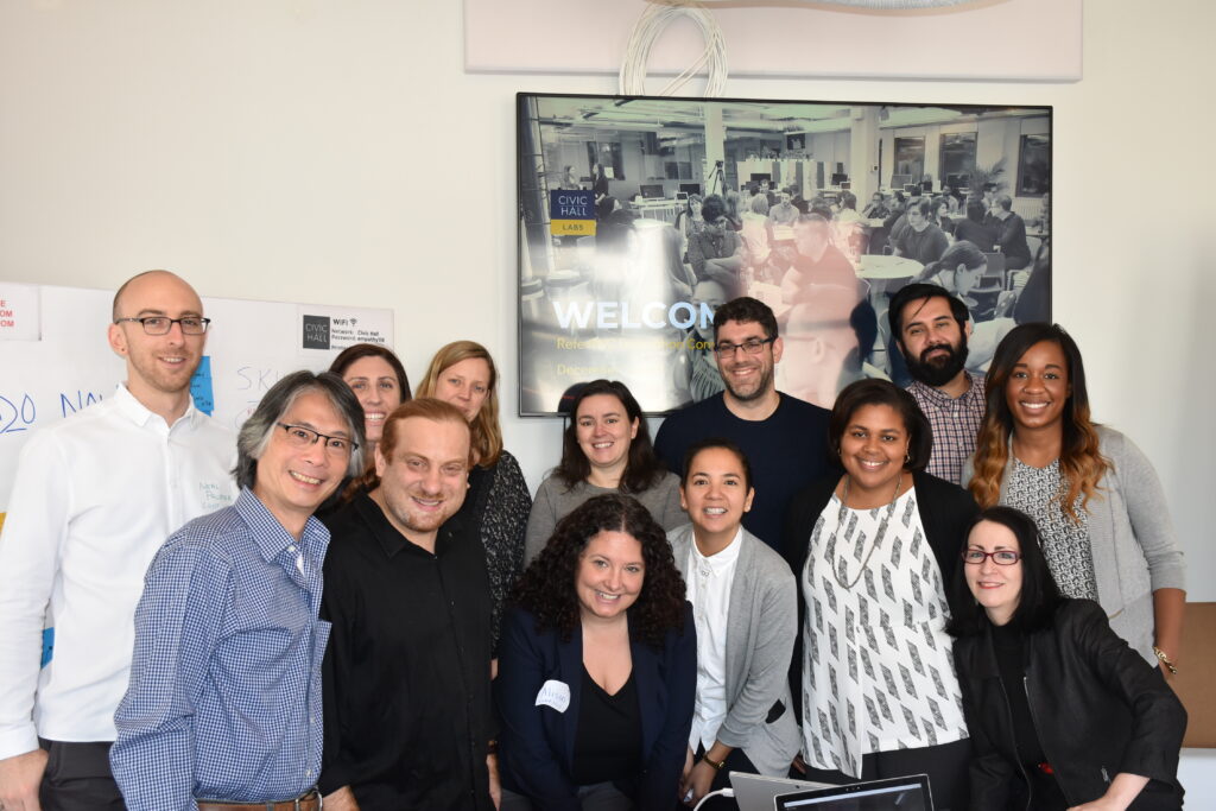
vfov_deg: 33.0
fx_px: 1368
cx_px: 608
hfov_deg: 47.9
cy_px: 406
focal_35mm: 40
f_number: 5.6
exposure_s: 1/125
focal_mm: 27
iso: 720
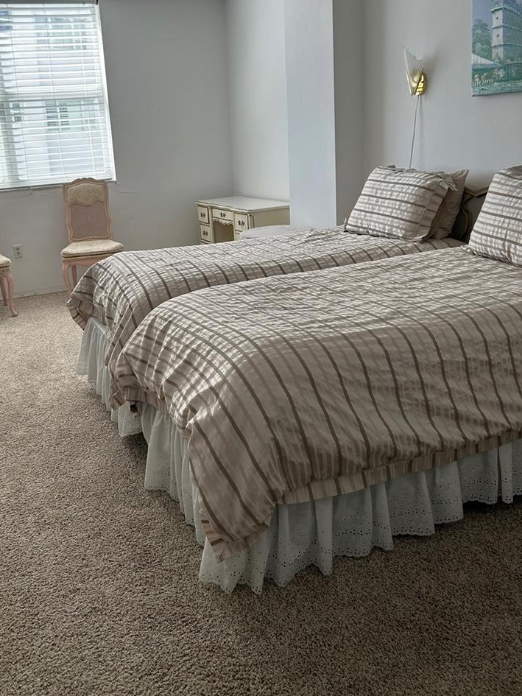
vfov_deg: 55.0
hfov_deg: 42.6
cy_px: 279
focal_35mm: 33
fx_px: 663
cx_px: 195
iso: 50
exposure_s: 1/306
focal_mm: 5.7
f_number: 1.5
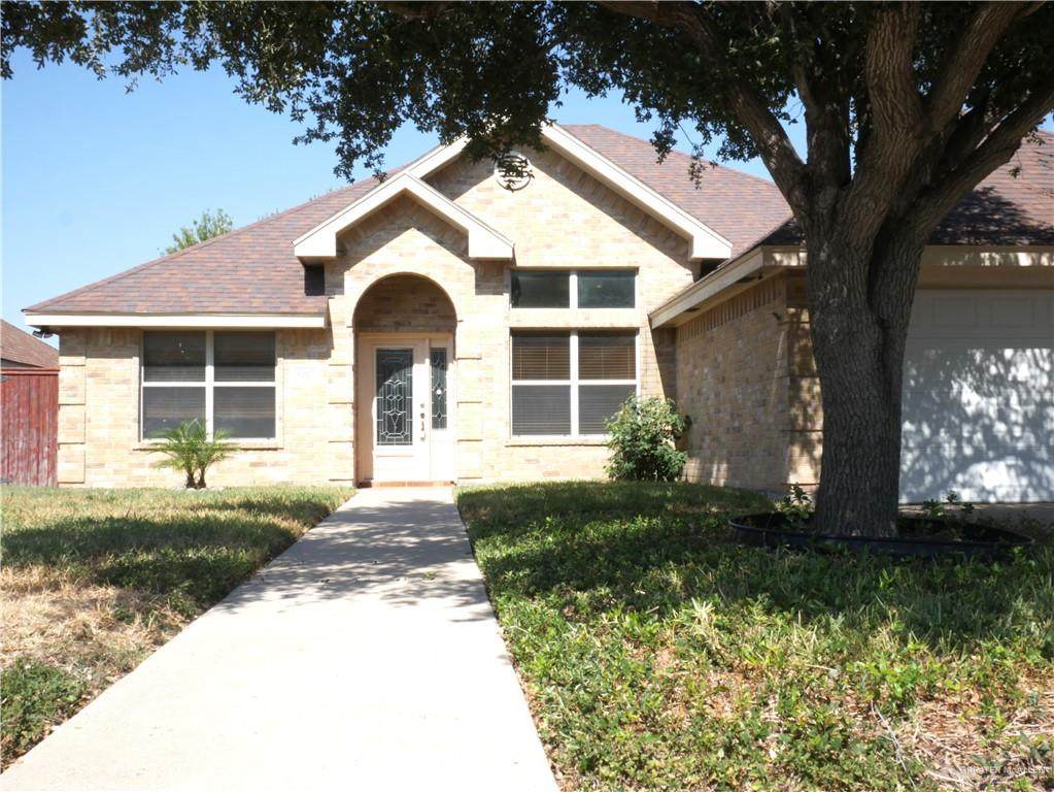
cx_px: 527
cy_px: 396
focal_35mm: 36
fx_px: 1097
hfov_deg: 51.3
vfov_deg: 39.7
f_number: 22
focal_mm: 18
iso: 200
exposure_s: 1/60
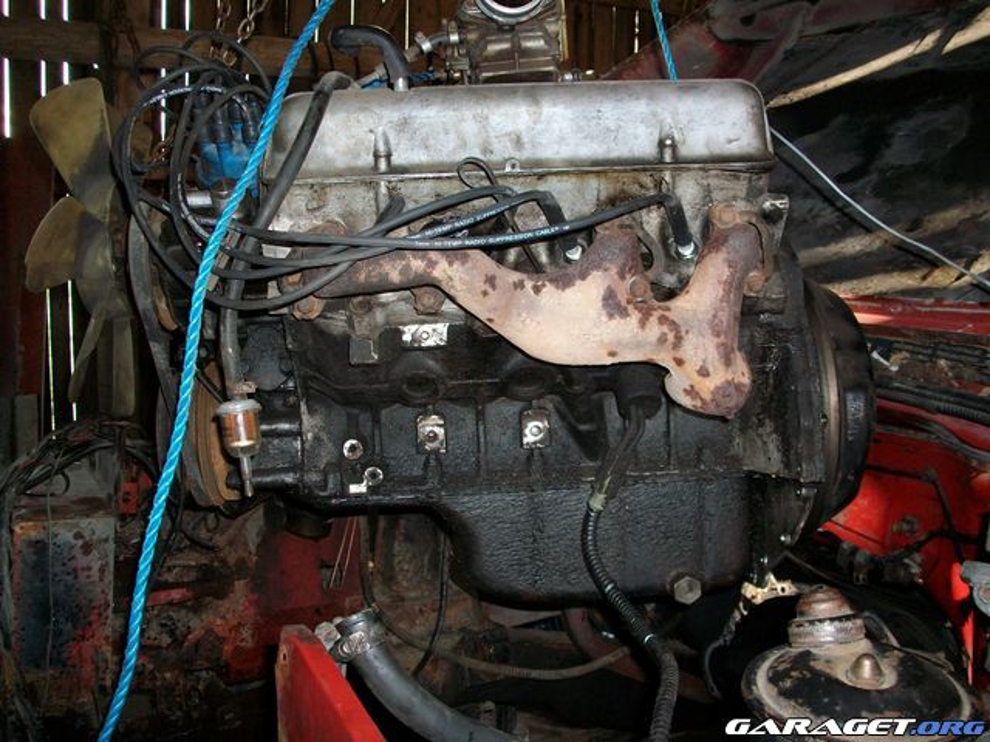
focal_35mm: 32
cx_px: 495
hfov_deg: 56.8
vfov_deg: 44.2
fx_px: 915
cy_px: 371
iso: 125
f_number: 2.9
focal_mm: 5.7
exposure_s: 1/40
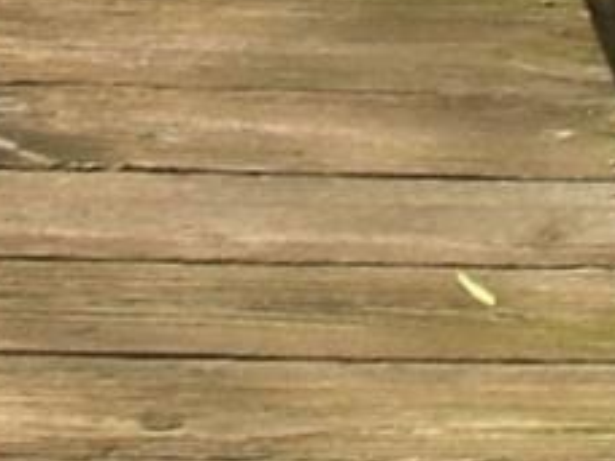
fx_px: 7817
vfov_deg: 3.3
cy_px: -1177
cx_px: -81
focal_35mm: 440
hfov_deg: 4.5
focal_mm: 34
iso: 400
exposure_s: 1/180
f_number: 4.8
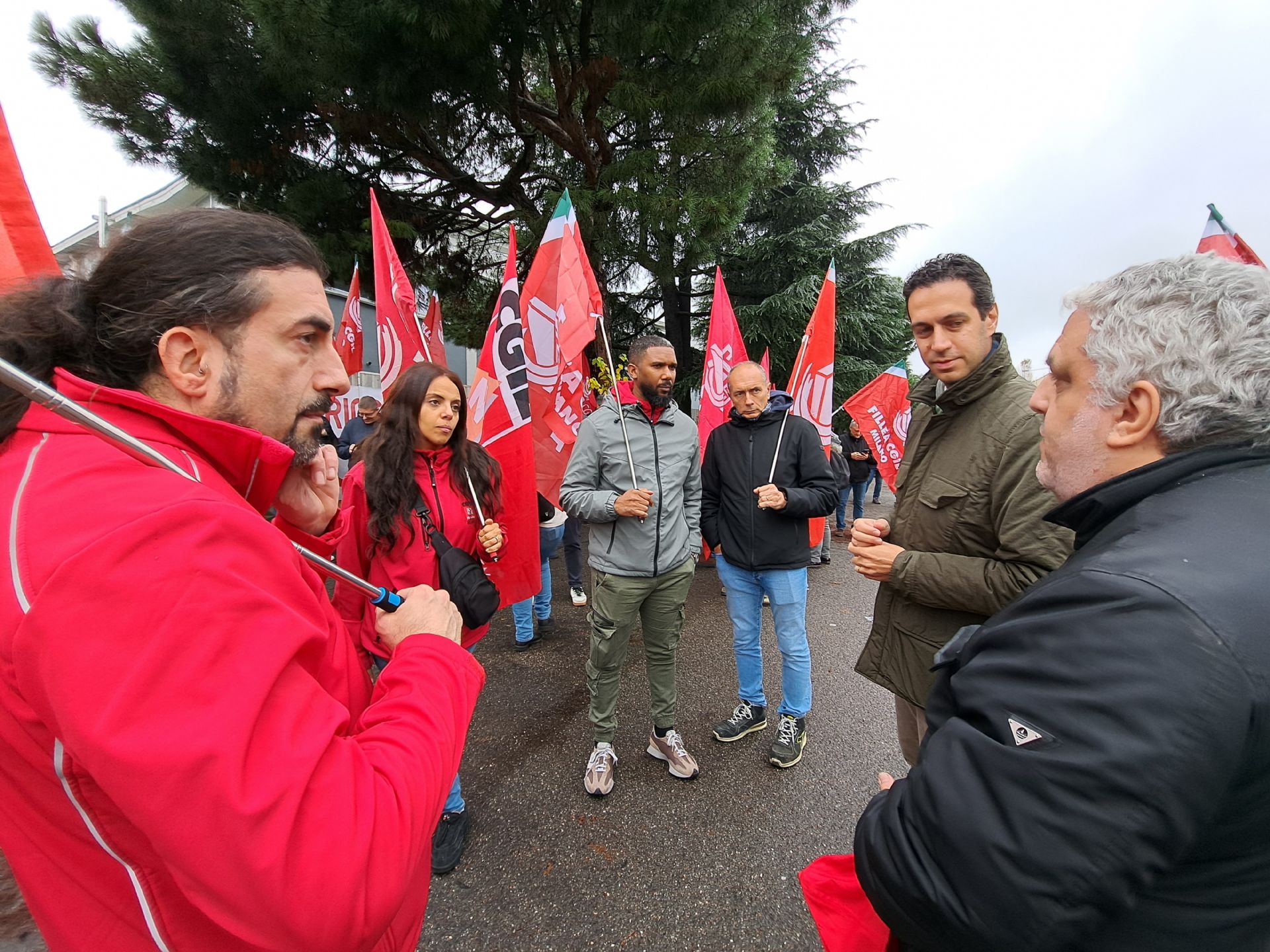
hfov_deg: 106.2
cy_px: 476
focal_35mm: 13
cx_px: 635
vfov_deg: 89.9
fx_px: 477
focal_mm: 1.74
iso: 50
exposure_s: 1/101
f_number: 2.2
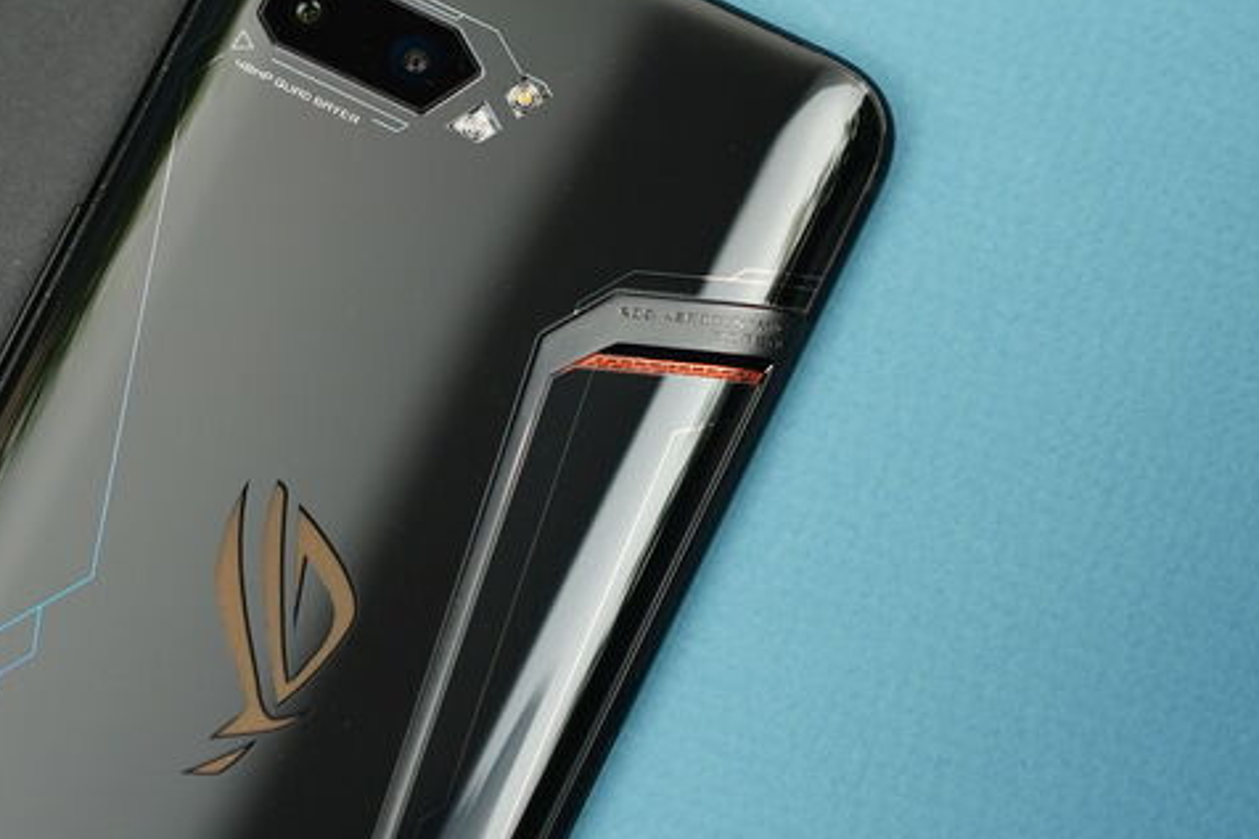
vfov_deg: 12.3
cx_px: 405
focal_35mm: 111
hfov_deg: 18.4
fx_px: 3880
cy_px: 119
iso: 320
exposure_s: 1/200
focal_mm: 55
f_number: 3.5
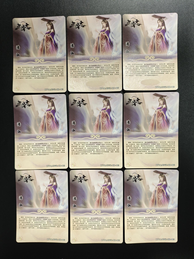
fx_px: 194
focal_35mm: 26
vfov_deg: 67.3
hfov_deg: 53.1
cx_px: 97
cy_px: 130
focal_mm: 4.94
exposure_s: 1/50
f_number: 1.5
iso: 320
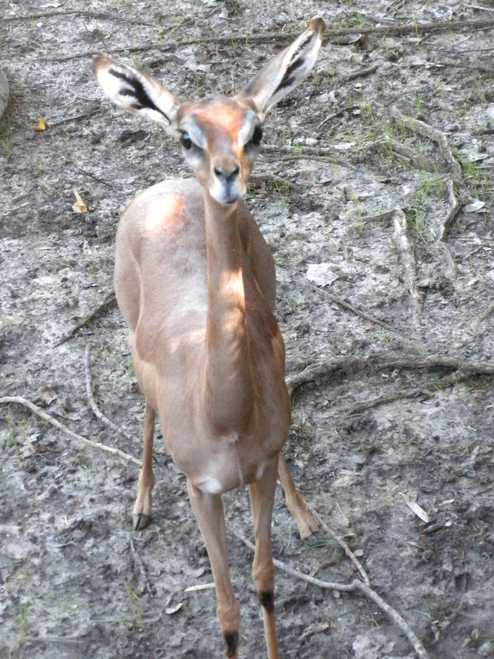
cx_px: 247
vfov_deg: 16.6
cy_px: 330
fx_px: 2264
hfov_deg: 12.5
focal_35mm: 119
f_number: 5.1
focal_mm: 21
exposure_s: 1/98.7
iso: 800
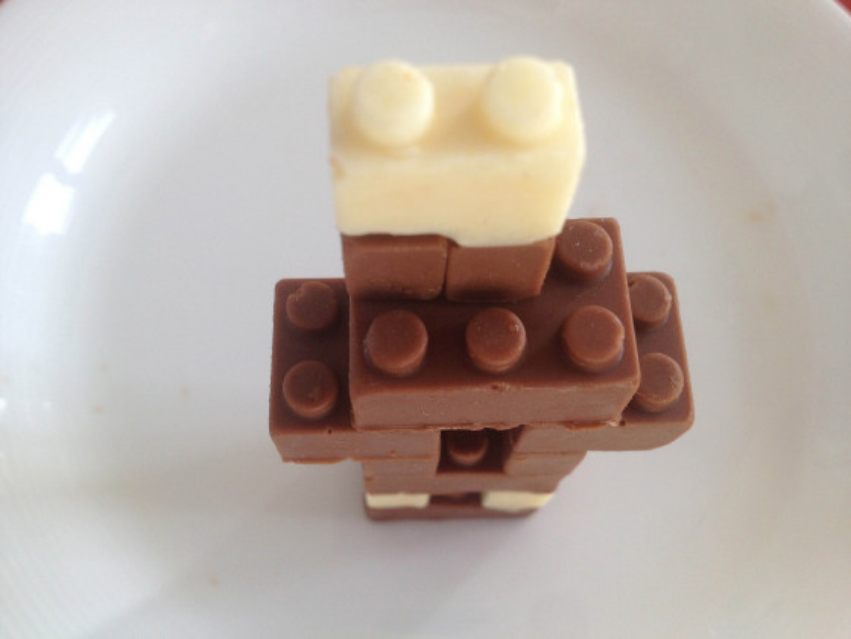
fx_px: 860
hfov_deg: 52.6
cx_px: 426
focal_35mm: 35
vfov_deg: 40.7
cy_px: 320
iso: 50
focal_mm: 4.28
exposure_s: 1/60
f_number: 2.4
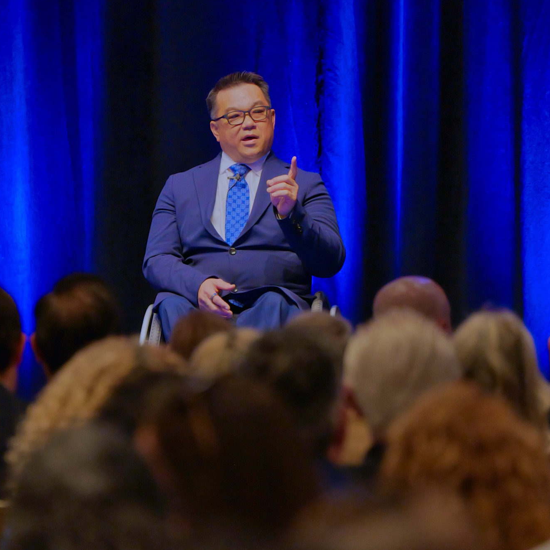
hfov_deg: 4.6
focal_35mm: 384
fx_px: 6903
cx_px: 210
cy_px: 275
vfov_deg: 4.6
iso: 12800
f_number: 5.6
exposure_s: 1/320
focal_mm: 300
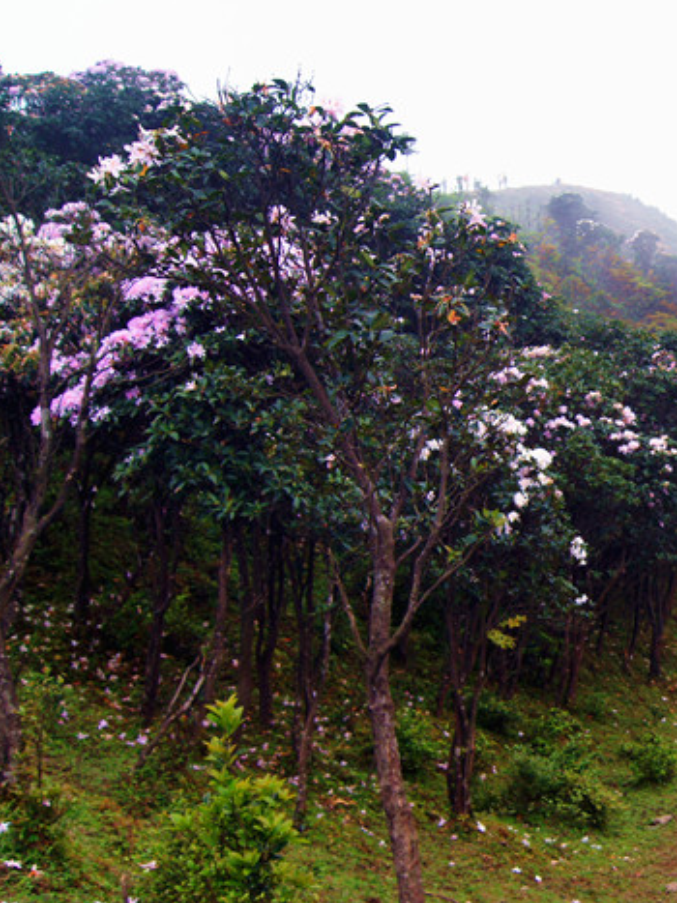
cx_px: 737
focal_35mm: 50
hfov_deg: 26.8
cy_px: 474
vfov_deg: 38.2
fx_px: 1304
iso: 100
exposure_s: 1/250
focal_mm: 18
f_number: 5
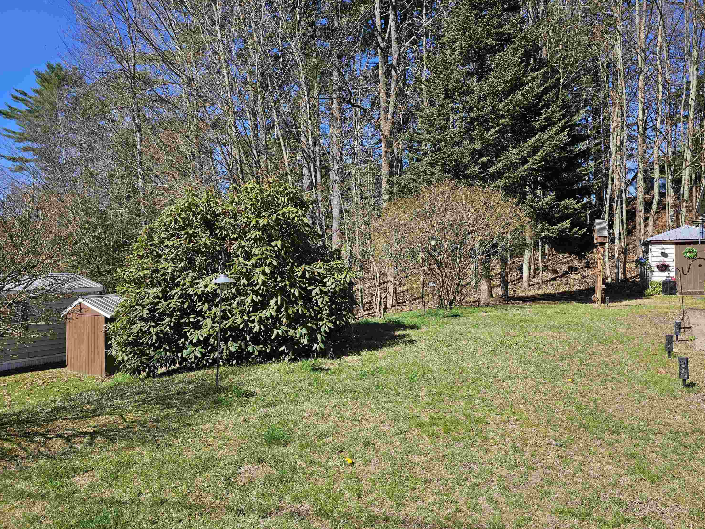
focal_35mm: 24
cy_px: 271
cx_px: 352
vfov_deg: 56.8
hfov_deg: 71.6
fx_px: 489
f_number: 1.7
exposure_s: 1/528
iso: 10
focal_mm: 6.3
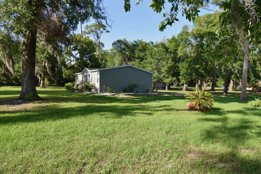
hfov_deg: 85.4
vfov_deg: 63.3
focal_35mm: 20
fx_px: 141
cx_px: 130
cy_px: 87
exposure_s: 1/320
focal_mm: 13
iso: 200
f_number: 7.1
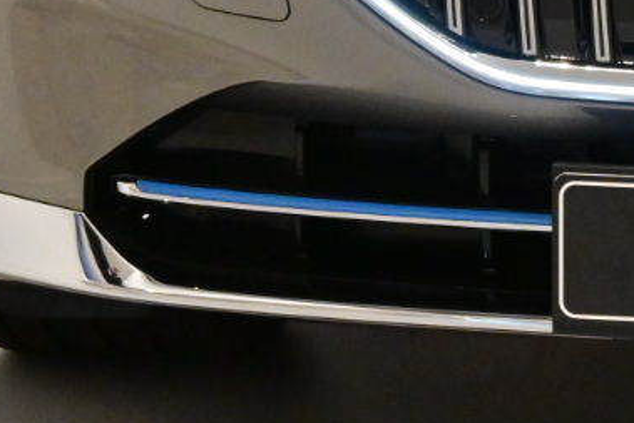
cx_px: 1042
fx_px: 5305
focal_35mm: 301
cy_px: -191
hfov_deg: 6.7
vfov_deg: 4.5
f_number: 6
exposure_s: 1/80
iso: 2200
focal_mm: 47
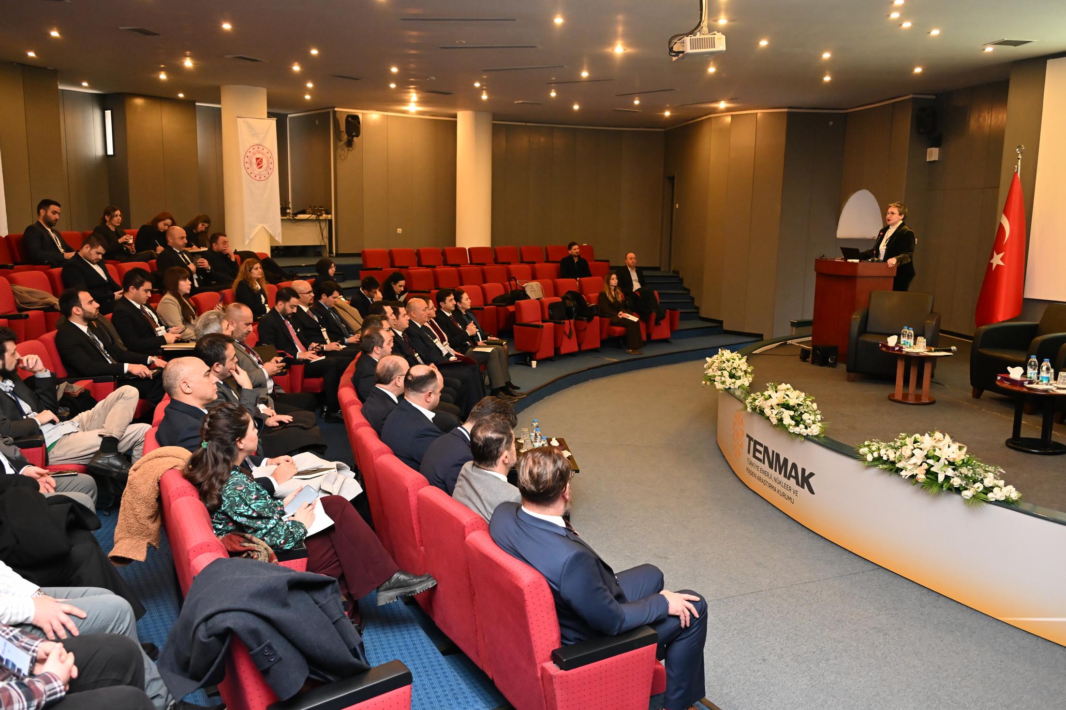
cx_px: 533
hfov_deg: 61.1
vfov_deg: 43.0
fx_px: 903
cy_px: 355
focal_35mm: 30
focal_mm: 30.5
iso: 5000
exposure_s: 1/60
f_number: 4.5
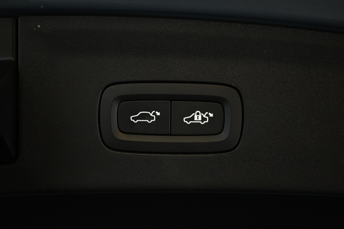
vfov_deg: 25.1
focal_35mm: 54
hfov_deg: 36.9
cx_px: 172
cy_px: 114
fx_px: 516
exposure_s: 1/60
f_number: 5.3
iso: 4500
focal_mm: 36
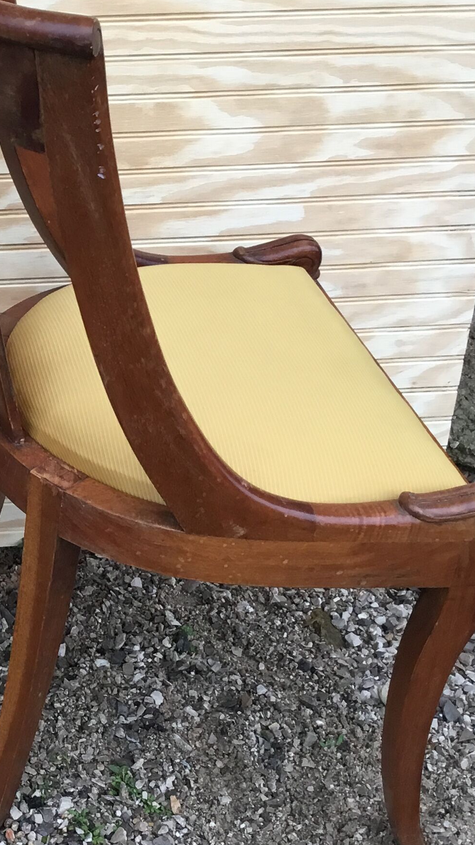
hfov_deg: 18.1
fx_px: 1411
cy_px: 422
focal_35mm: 63
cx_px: -98
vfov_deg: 33.3
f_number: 2.4
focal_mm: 3.3
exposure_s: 1/33
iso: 25
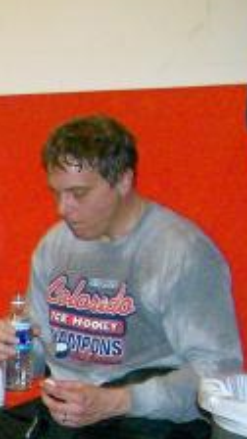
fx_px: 1304
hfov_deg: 9.5
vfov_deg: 18.7
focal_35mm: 112
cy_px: 422
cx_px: -361
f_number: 2.7
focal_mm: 6
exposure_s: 1/64
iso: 140
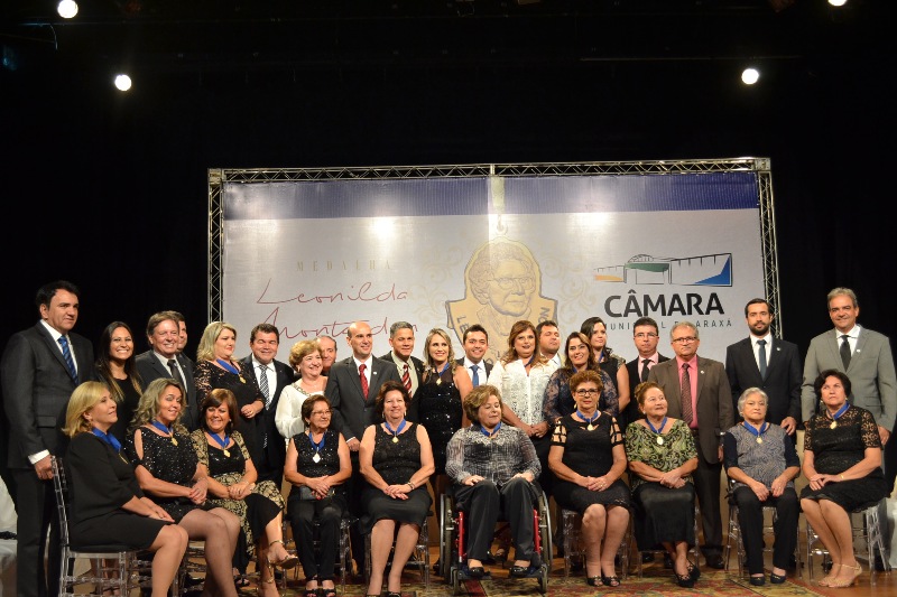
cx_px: 448
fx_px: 971
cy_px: 298
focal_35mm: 39
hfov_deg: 49.6
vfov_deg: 34.2
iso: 1000
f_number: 4.2
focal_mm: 26
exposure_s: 1/60
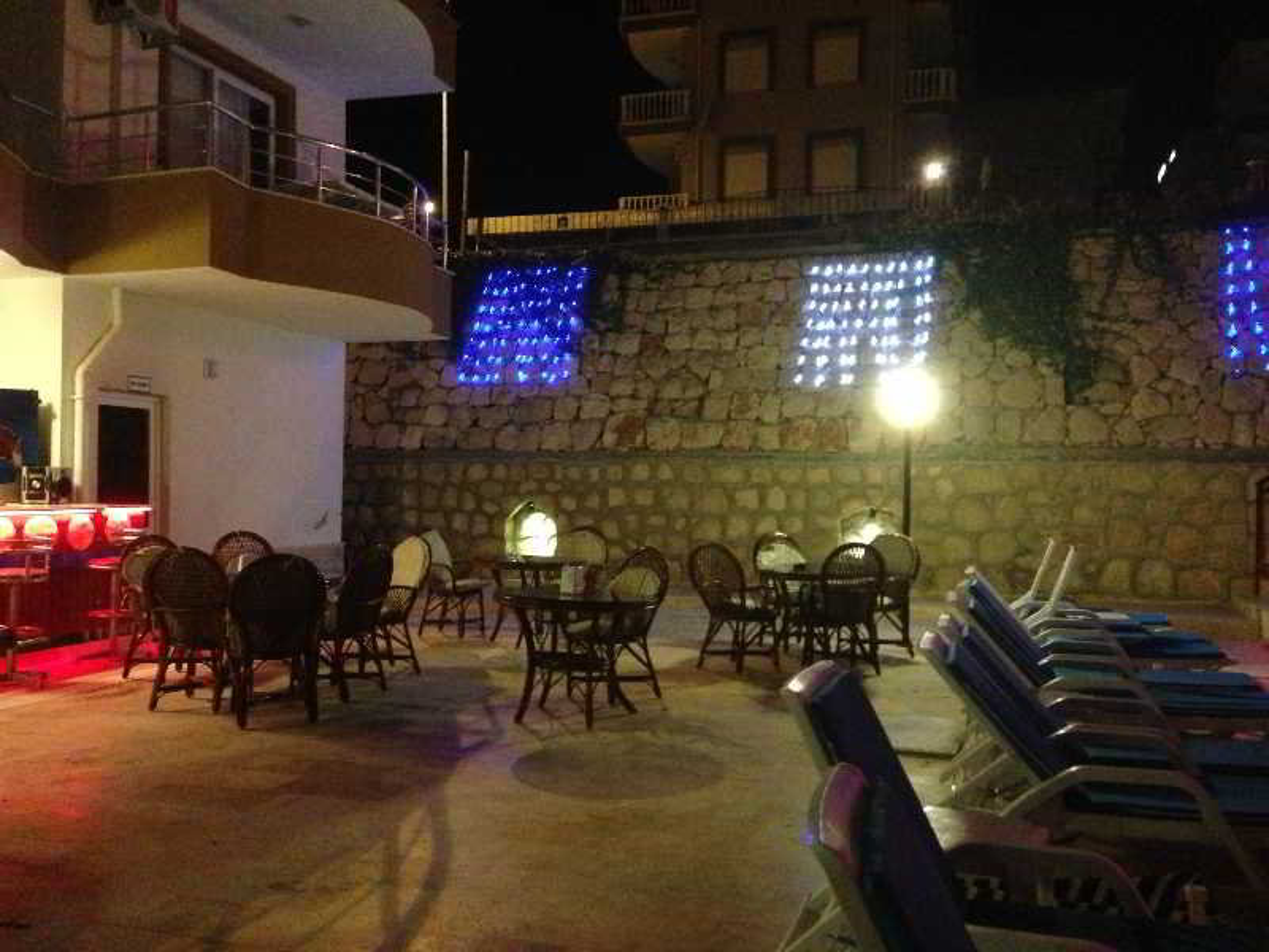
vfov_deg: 42.9
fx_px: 1210
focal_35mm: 33
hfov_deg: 55.4
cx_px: 634
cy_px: 476
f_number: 2.4
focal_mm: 4.13
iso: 800
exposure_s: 1/15
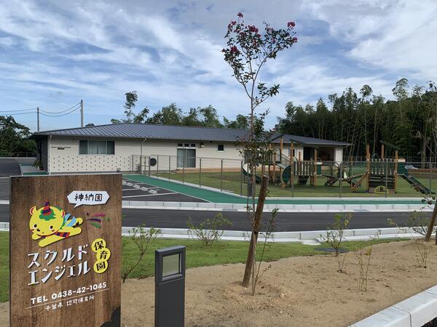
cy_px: 164
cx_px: 218
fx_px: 328
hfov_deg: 67.3
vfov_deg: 53.1
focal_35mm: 26
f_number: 1.8
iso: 25
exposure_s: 1/1585
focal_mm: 4.25
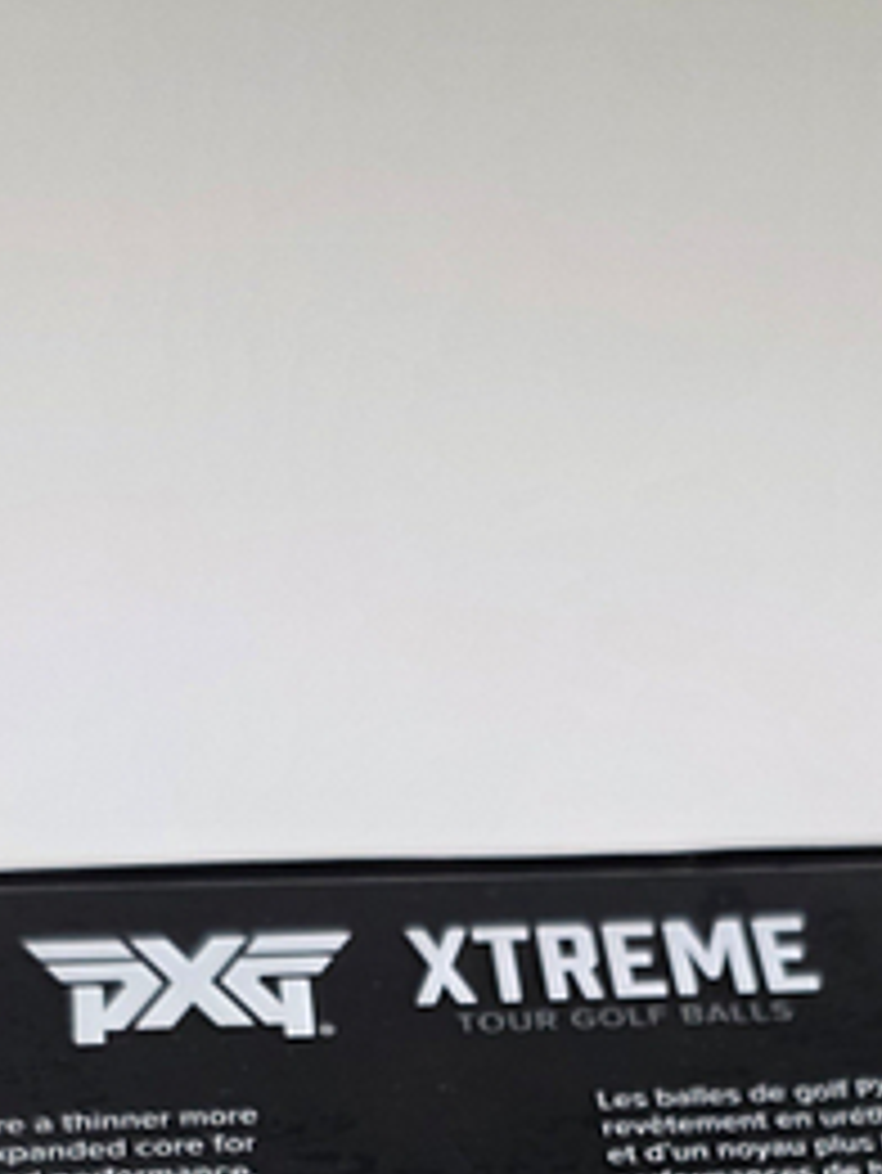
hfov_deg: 22.3
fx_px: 2240
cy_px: 1453
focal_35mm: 66
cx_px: 502
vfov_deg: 25.9
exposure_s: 1/120
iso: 160
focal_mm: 6.3
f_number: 1.7
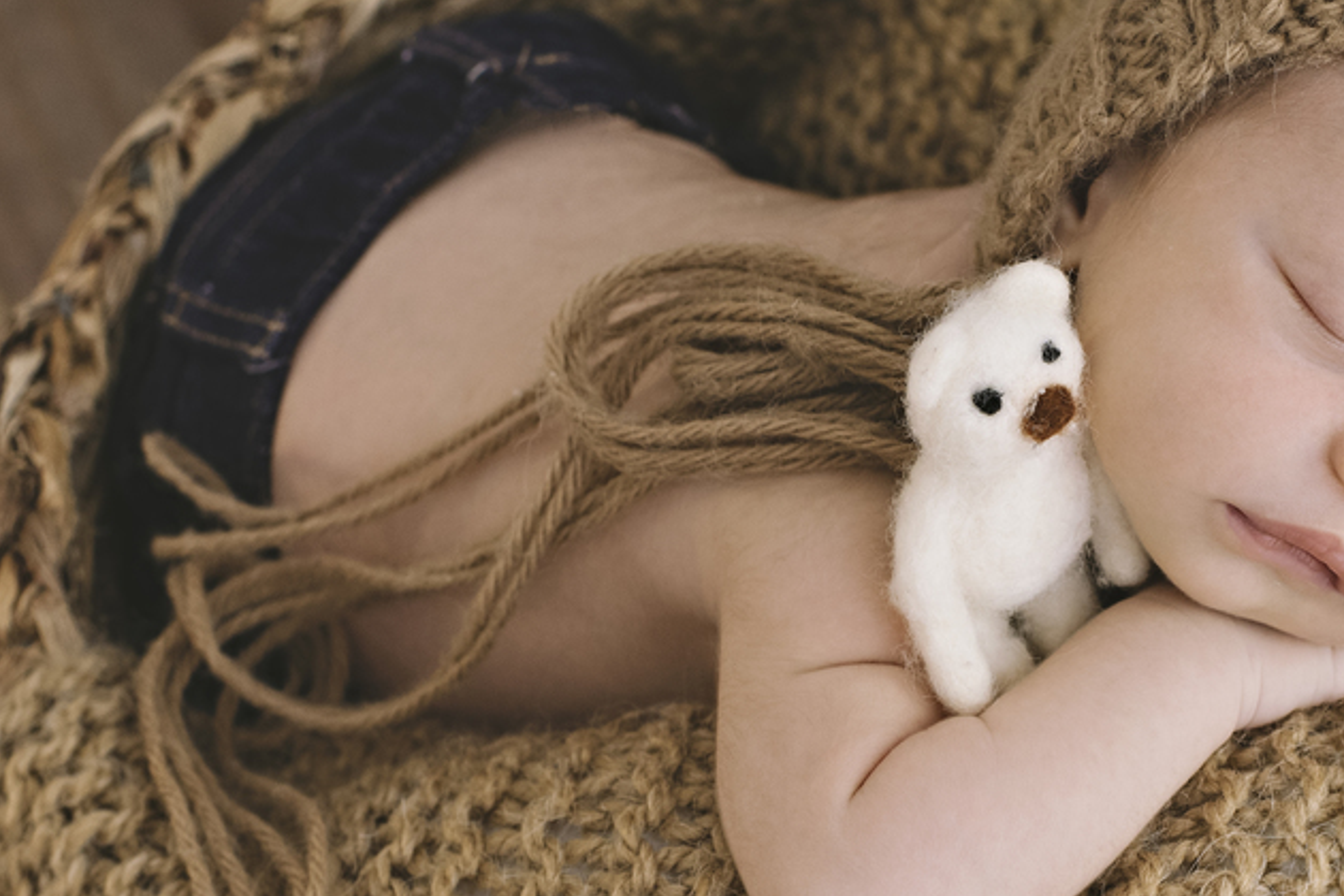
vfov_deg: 13.7
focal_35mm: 100
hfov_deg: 20.2
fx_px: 3731
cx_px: 1037
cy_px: 570
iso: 400
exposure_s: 1/160
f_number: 3.5
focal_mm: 35
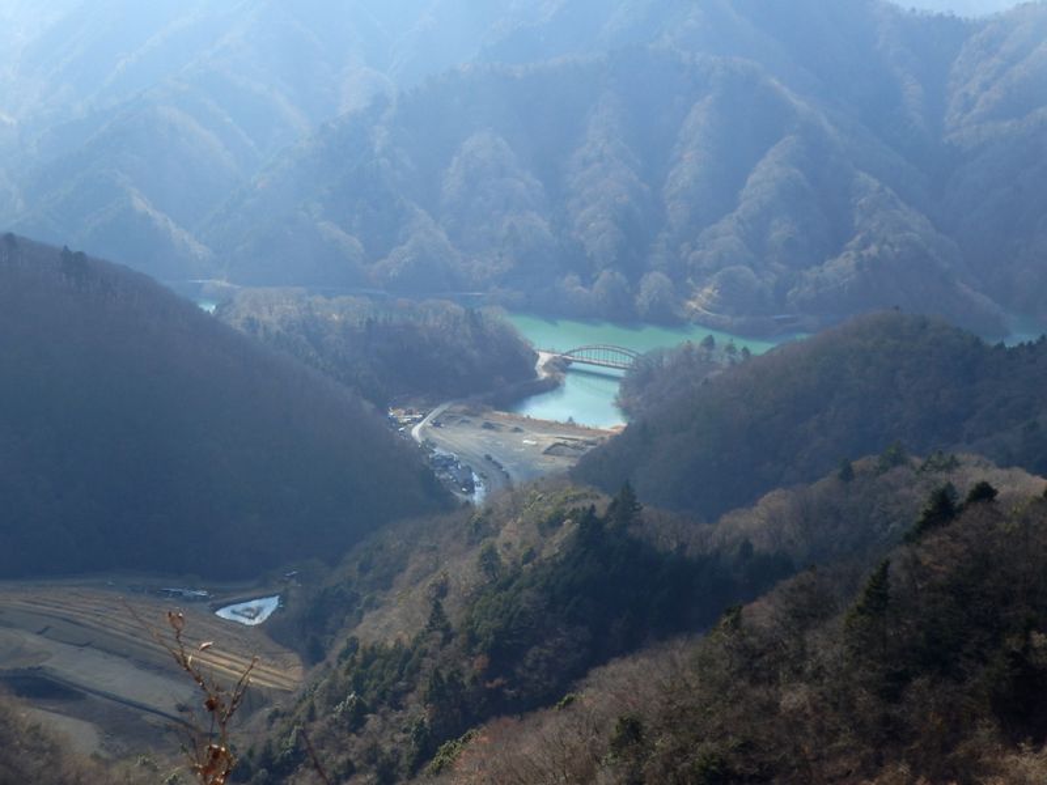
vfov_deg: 23.3
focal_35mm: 63
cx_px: 524
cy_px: 392
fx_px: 1906
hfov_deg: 30.7
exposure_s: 1/400
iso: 80
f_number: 4.6
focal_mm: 11.1
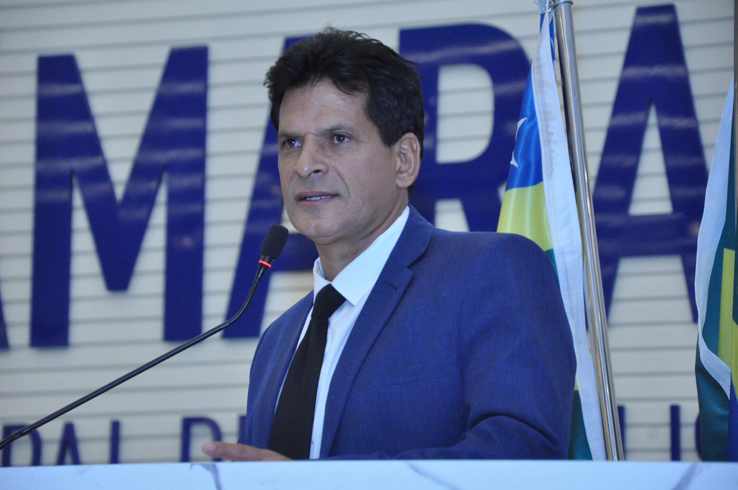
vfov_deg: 8.7
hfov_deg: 13.1
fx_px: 3225
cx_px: 369
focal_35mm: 158
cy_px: 245
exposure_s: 1/160
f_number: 5.6
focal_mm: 105
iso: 3200
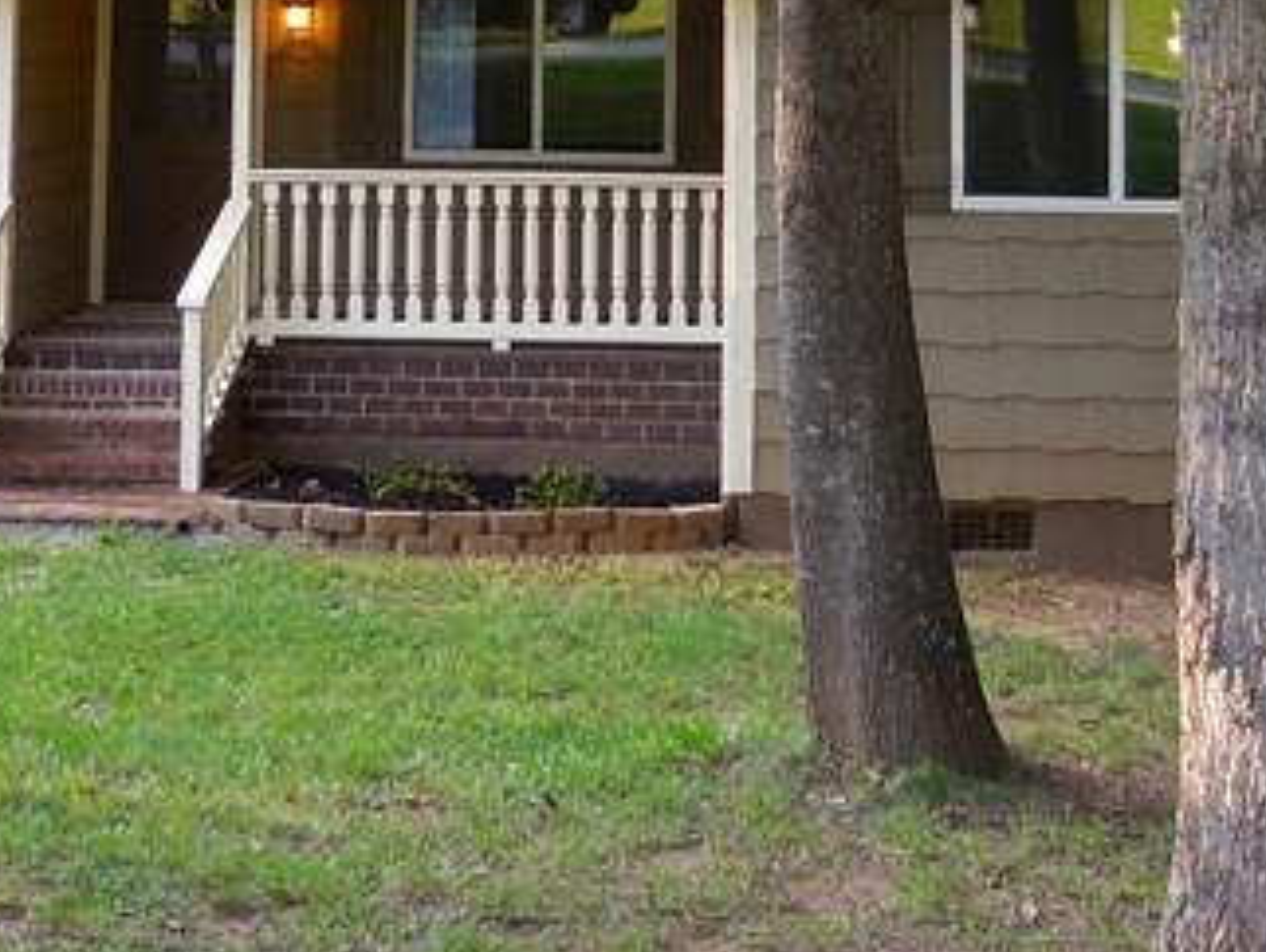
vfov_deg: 15.8
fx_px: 3257
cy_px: -268
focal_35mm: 89
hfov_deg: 22.0
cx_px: 727
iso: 125
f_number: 3.5
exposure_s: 1/50
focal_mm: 5
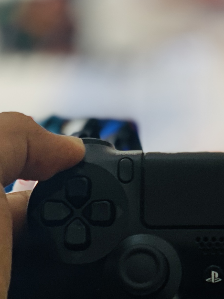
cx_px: 212
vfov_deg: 18.8
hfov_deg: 14.2
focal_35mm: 103
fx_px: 889
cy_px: 252
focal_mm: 6
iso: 20
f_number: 2.4
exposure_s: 1/122
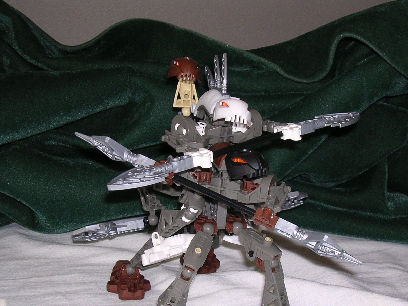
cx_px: 239
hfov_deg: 33.7
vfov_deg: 25.6
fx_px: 672
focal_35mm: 57
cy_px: 189
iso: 100
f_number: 3
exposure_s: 1/60.1
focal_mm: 7.1
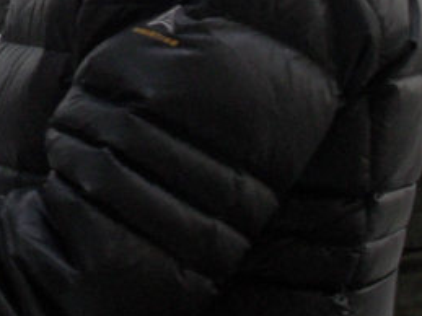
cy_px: -68
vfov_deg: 9.3
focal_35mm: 158
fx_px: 1925
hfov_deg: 11.8
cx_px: -280
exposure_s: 1/60
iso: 100
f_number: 3
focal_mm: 7
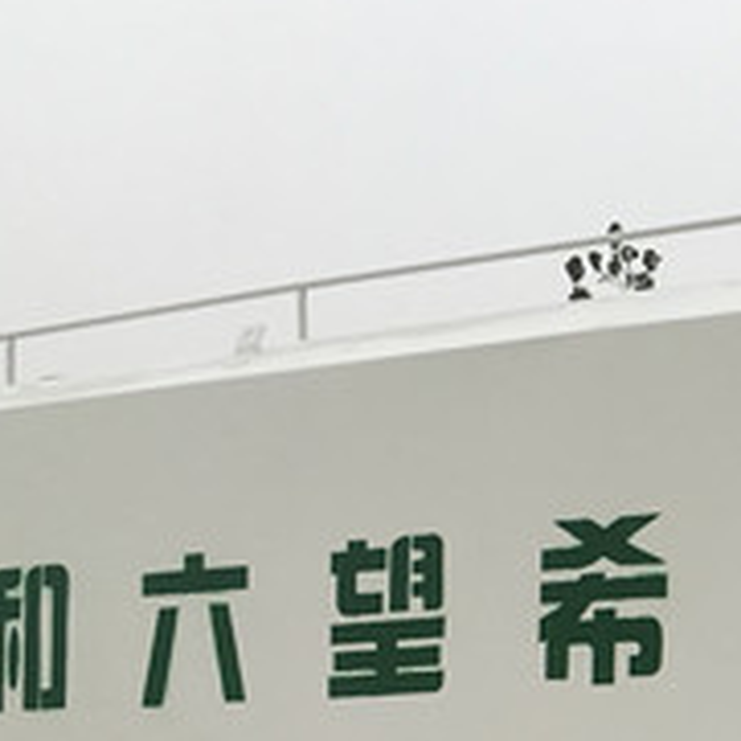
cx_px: 1269
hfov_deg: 14.0
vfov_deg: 14.7
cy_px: 1003
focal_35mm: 113
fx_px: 2737
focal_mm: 4.15
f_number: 2.2
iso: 25
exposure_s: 1/630
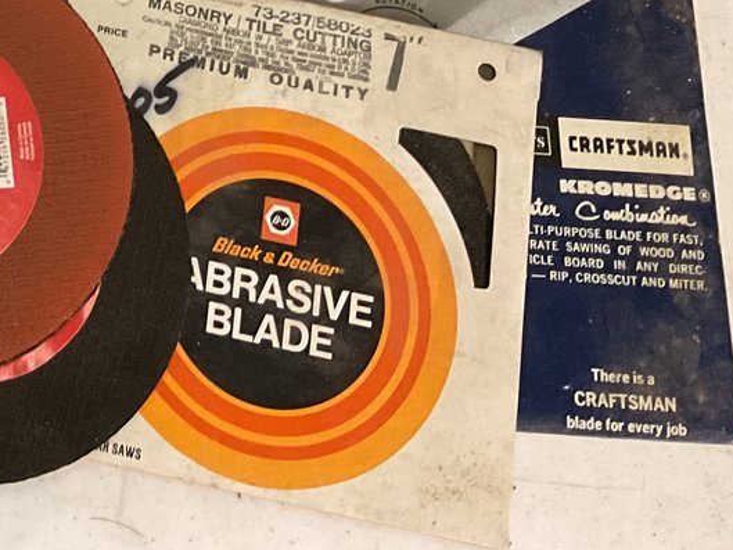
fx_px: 1758
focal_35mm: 83
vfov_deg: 16.5
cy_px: -235
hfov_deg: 21.4
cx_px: -204
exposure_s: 1/40
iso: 200
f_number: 1.8
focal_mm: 3
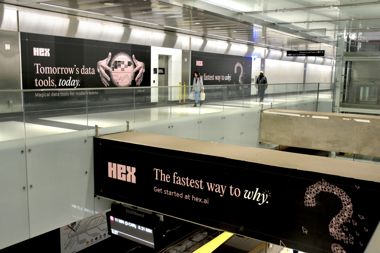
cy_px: 126
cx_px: 190
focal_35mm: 34
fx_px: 364
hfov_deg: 55.1
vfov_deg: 38.4
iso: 1600
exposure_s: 1/125
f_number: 3.8
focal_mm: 23
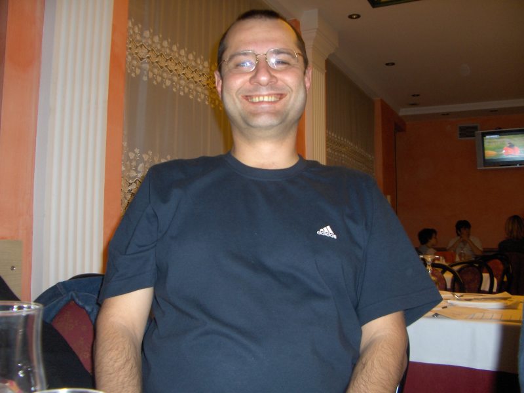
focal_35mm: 35
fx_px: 530
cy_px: 196
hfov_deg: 52.6
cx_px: 262
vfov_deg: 40.7
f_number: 2.6
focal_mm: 5.8
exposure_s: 1/60
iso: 100
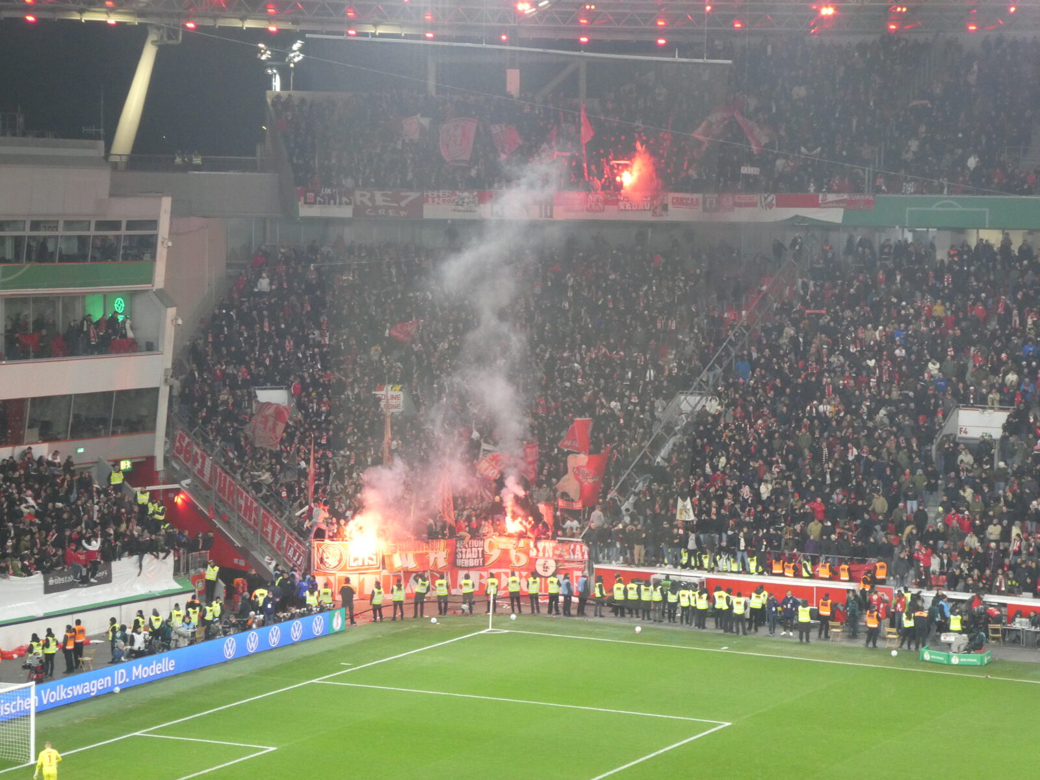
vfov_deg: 16.4
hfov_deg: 21.8
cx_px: 520
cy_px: 390
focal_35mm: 90
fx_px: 2704
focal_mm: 16.1
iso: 500
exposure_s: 1/80
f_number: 4.9
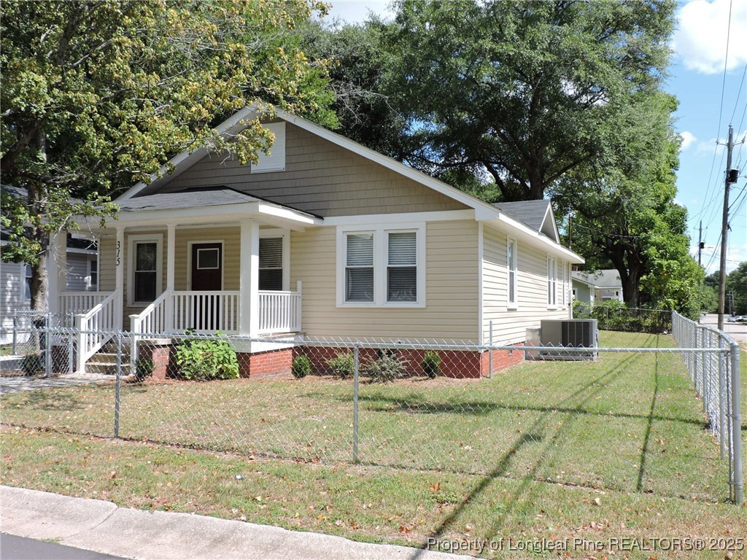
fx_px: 712
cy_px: 280
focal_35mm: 33
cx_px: 374
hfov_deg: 55.4
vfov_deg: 42.9
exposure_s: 1/800
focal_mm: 5.9
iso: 100
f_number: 3.2
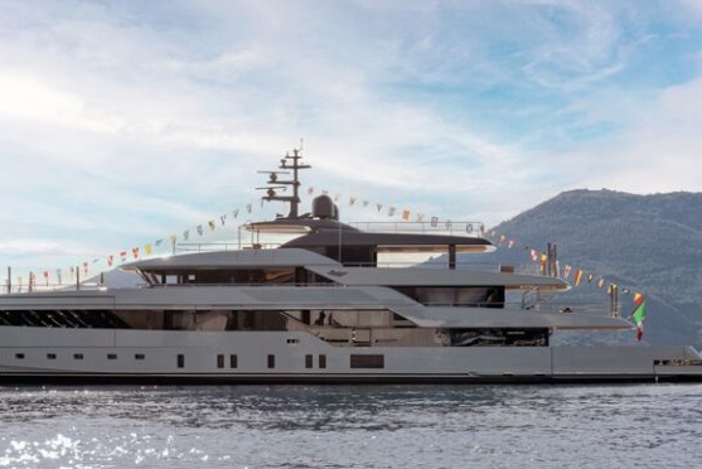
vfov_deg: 19.7
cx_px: 319
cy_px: 296
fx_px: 1346
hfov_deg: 29.2
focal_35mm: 69
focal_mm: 50
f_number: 11
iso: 250
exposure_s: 1/500
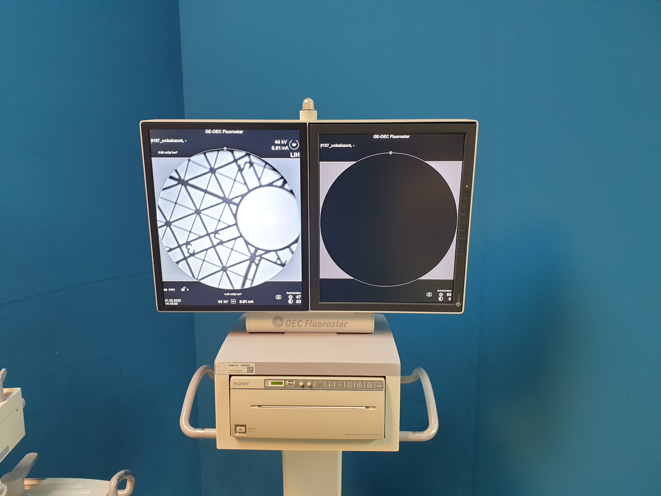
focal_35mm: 26
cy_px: 248
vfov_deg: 53.1
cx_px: 330
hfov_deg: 67.3
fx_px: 496
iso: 125
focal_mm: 4.3
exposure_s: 1/50
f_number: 2.4
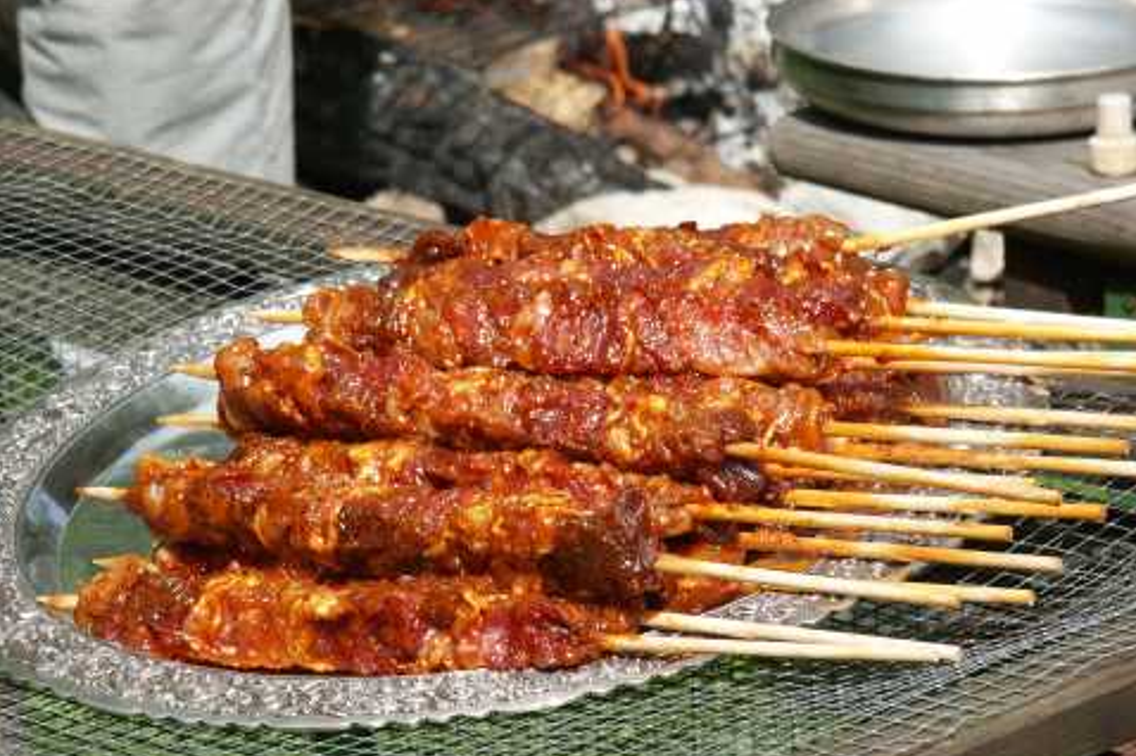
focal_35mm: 208
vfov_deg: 6.6
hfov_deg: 9.9
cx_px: 568
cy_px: 421
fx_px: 6559
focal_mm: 50.48
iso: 100
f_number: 5.6
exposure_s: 1/500
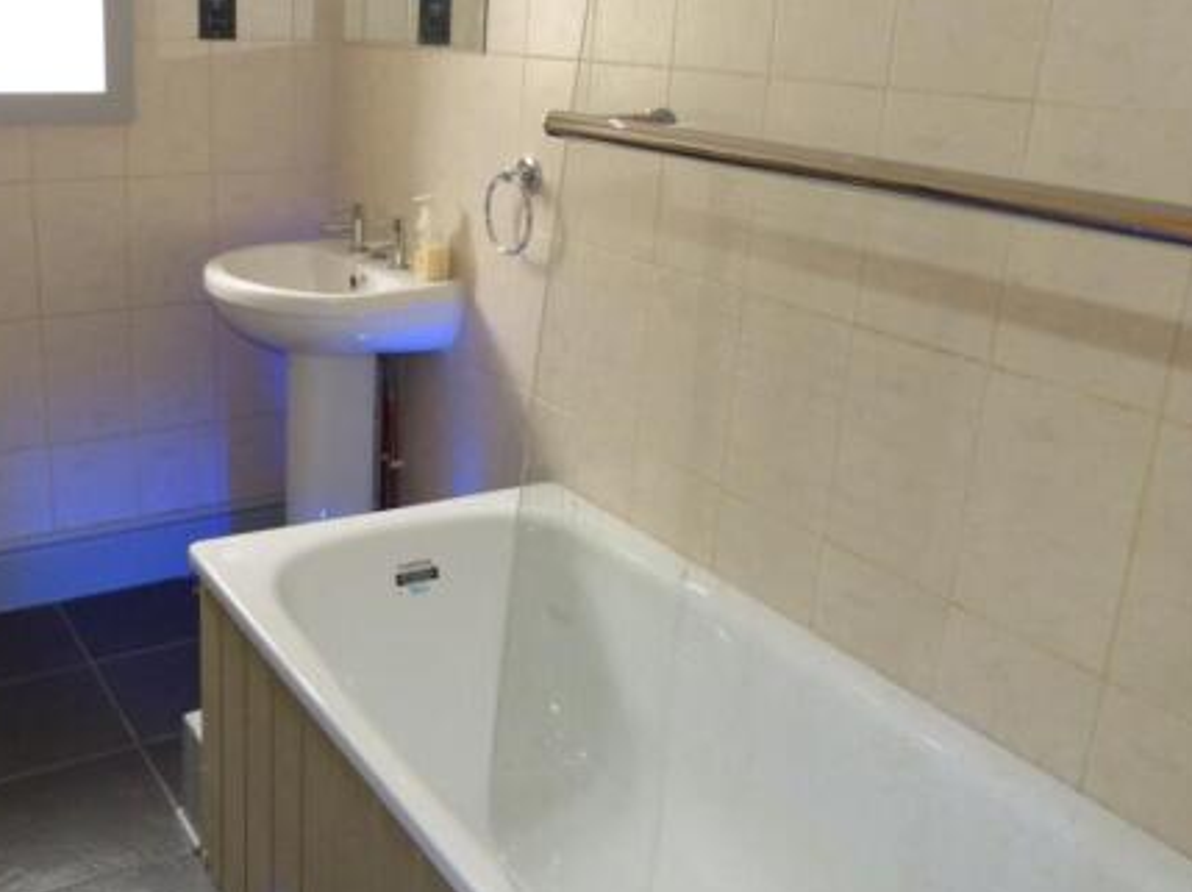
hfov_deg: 53.2
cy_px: 360
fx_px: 1170
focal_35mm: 34
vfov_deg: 41.6
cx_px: 418
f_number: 2.8
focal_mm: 4.5
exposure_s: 1/60
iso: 400
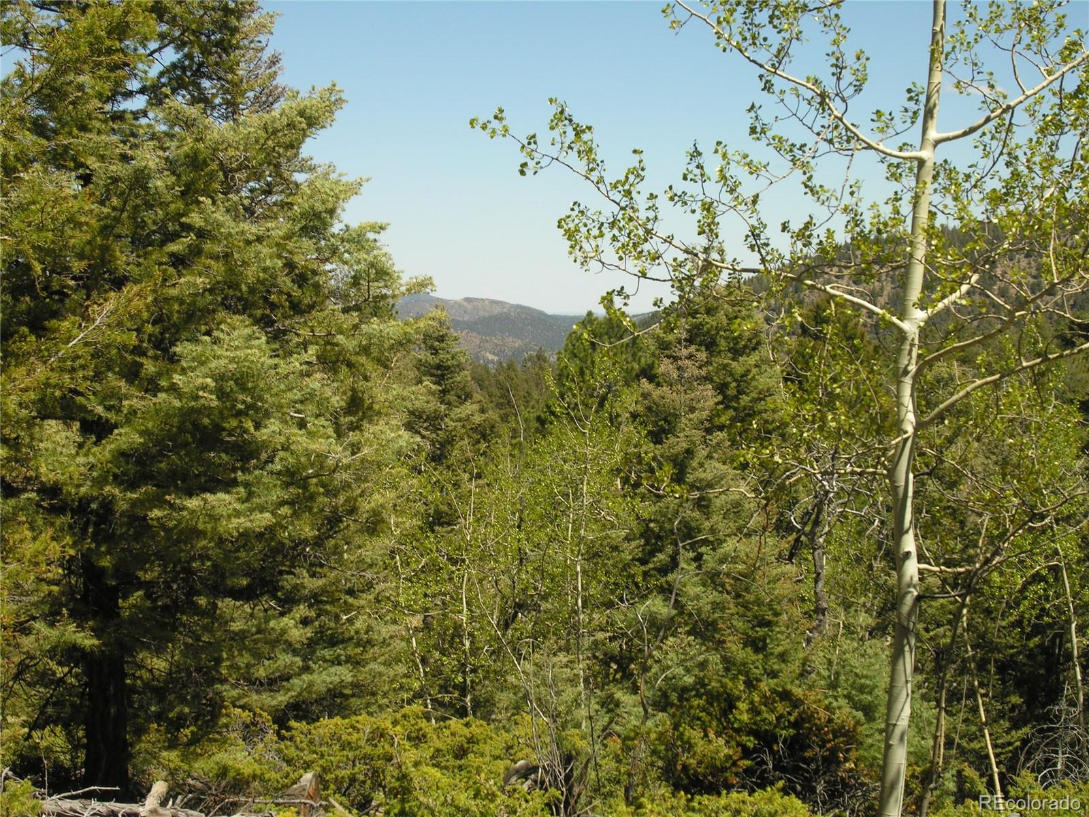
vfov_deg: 19.9
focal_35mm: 74
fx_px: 2328
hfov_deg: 26.3
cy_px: 408
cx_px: 544
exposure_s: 1/165
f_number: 7.1
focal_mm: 18.8
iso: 50
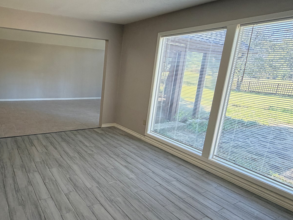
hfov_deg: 68.0
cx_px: 81
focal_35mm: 24
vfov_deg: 56.8
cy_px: 109
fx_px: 203
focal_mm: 2.22
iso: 125
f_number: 2.2
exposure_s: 1/120
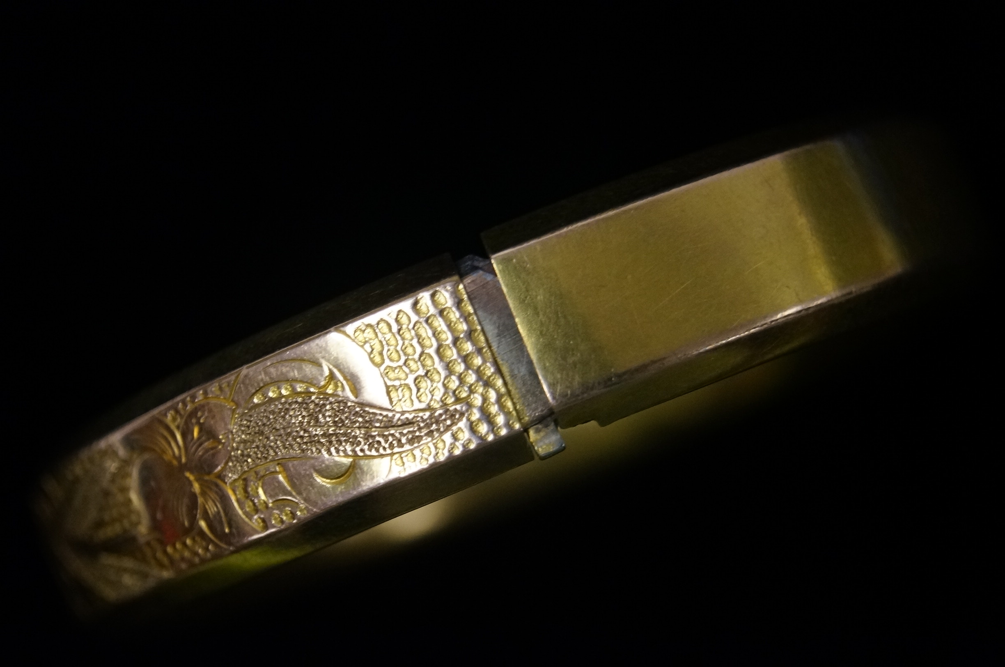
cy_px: 334
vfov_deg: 16.5
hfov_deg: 24.7
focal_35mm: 82
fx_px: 2299
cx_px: 502
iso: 1600
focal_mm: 55
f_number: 5.6
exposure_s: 1/100
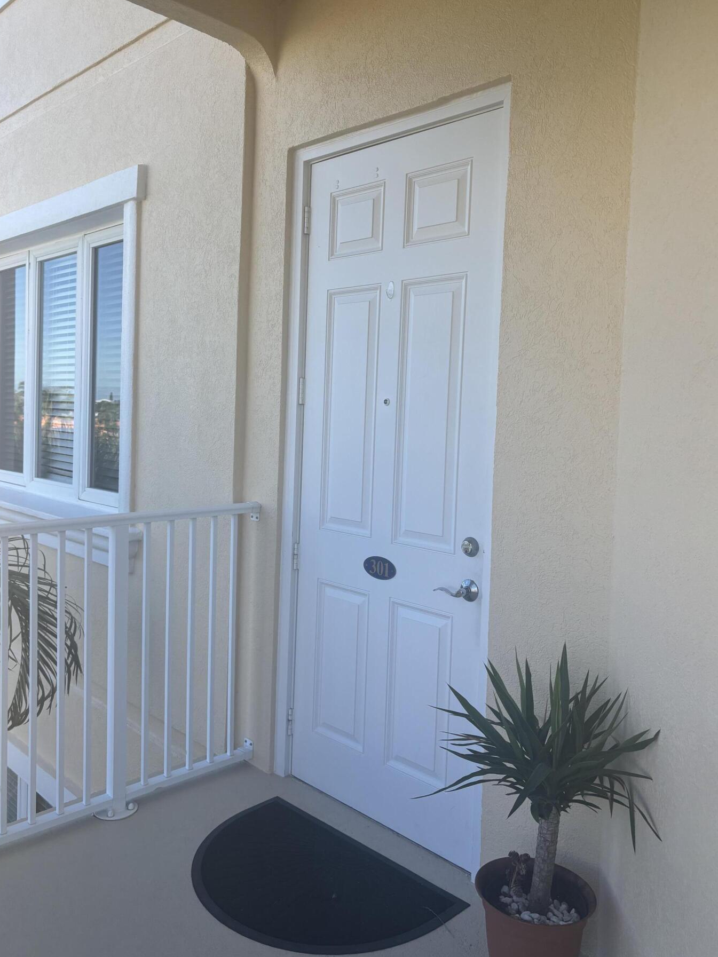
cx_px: 333
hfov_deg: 48.2
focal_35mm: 29
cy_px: 440
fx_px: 802
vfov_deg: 61.6
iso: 50
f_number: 1.6
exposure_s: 1/935
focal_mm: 5.96
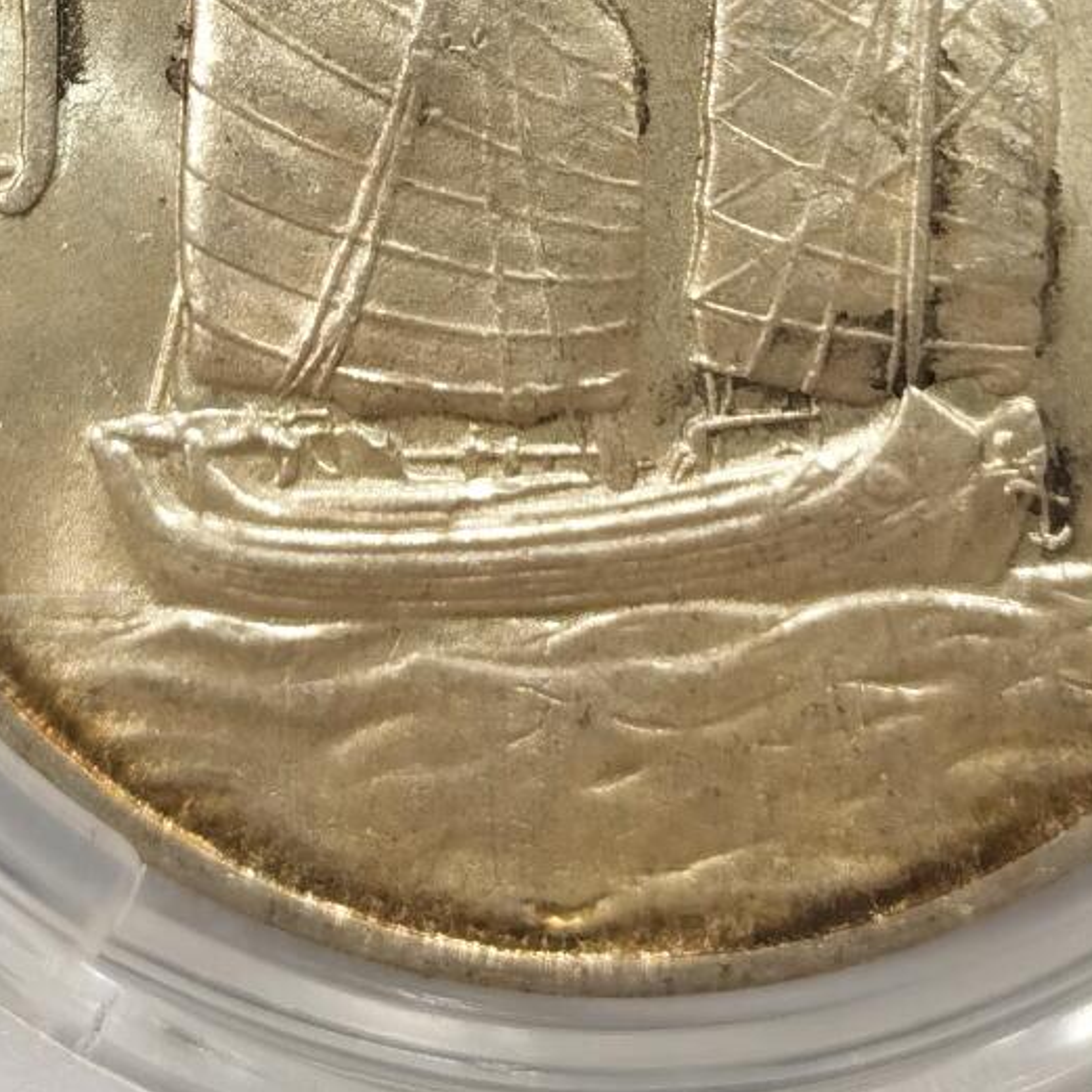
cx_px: 623
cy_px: -402
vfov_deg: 10.3
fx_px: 5889
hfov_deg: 10.6
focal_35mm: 165
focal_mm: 5.56
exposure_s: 1/100
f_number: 16
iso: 125
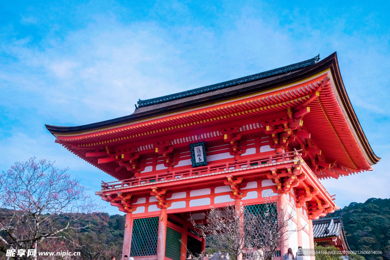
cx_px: 195
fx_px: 412
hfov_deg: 50.7
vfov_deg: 35.1
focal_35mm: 38
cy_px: 130
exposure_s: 1/60
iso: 400
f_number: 18
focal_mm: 25.4
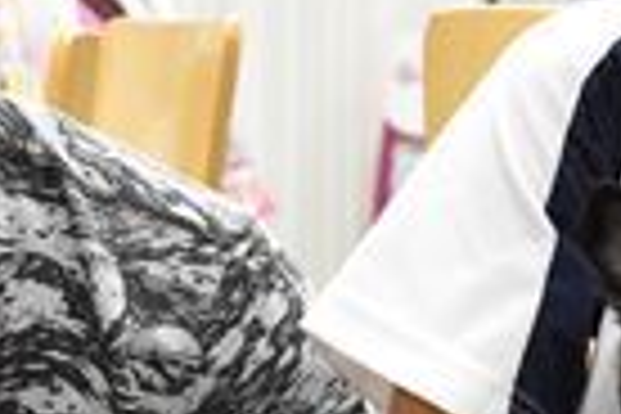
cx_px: 580
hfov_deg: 10.8
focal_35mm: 189
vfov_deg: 7.3
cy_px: 117
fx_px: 3263
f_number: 4.2
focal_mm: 29
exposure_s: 1/60
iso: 1600
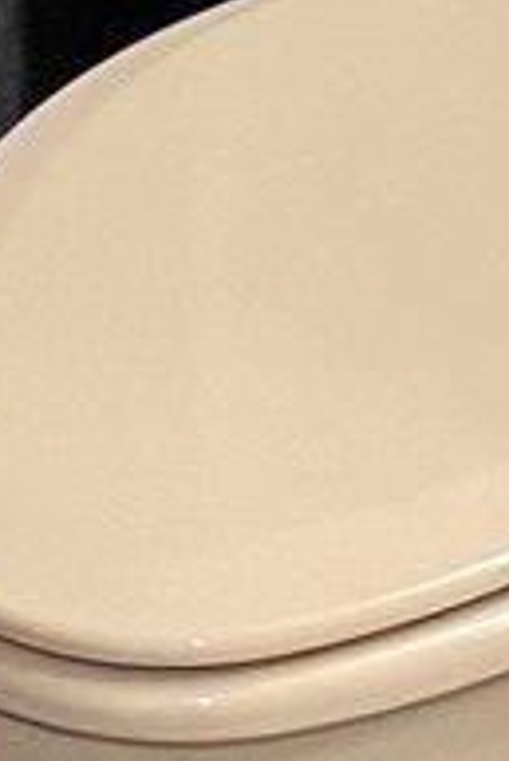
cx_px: 450
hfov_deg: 6.4
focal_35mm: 215
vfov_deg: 8.2
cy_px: -1459
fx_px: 4551
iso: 125
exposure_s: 1/60
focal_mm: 4.25
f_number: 1.8
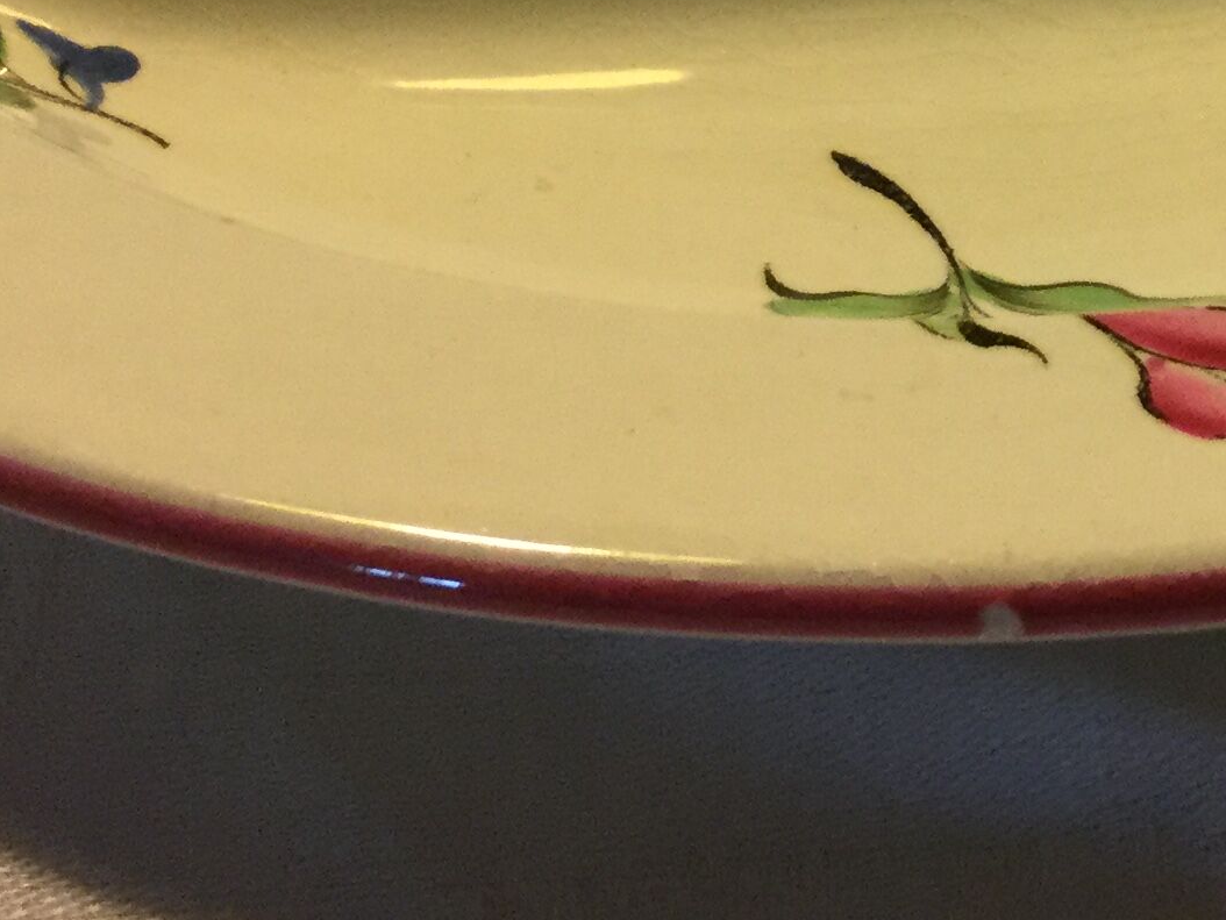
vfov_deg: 15.2
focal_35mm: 96
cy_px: 55
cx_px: 1021
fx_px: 3401
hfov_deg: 20.2
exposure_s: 1/33
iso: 160
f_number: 2.4
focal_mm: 3.3
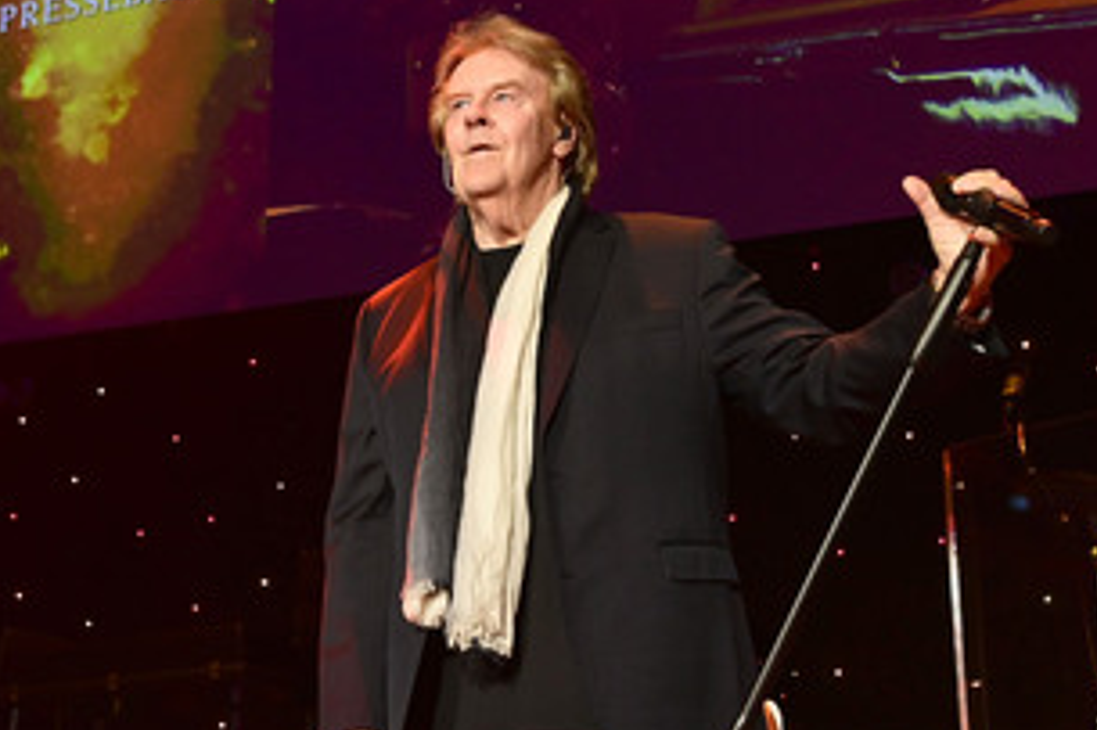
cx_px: 455
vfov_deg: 18.4
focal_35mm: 74
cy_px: 313
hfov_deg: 27.3
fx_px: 2254
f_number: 5
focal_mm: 50
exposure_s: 1/640
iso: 6400
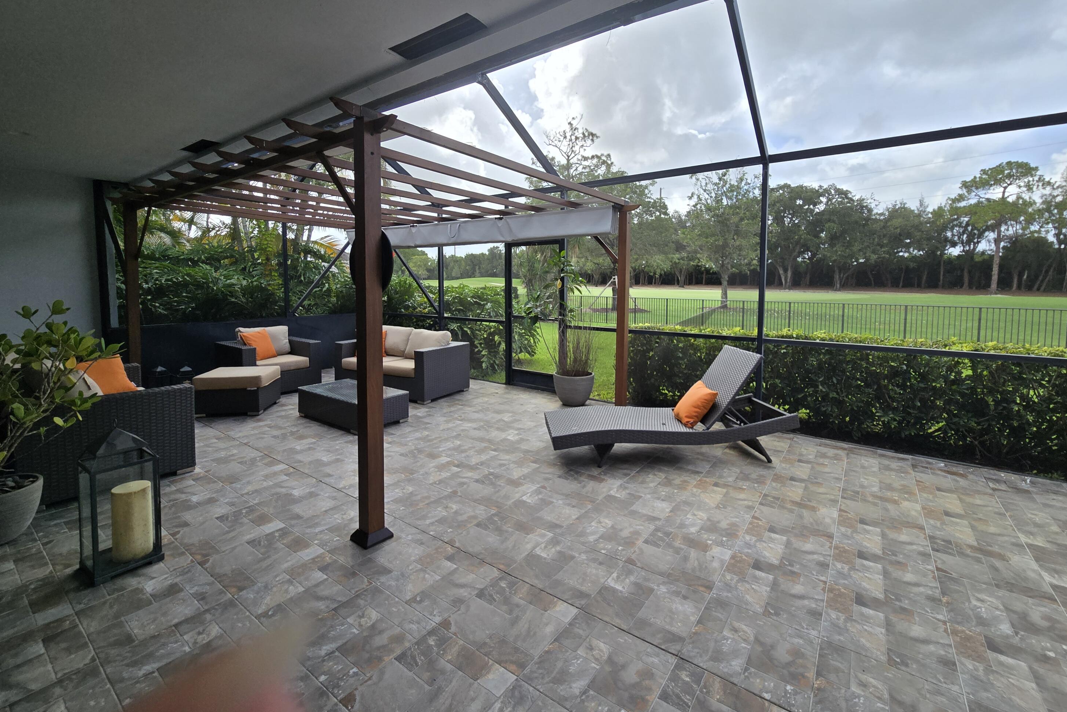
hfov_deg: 104.2
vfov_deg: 80.9
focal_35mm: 14
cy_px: 314
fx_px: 415
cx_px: 545
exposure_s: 1/636
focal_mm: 2.2
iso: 50
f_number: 2.2
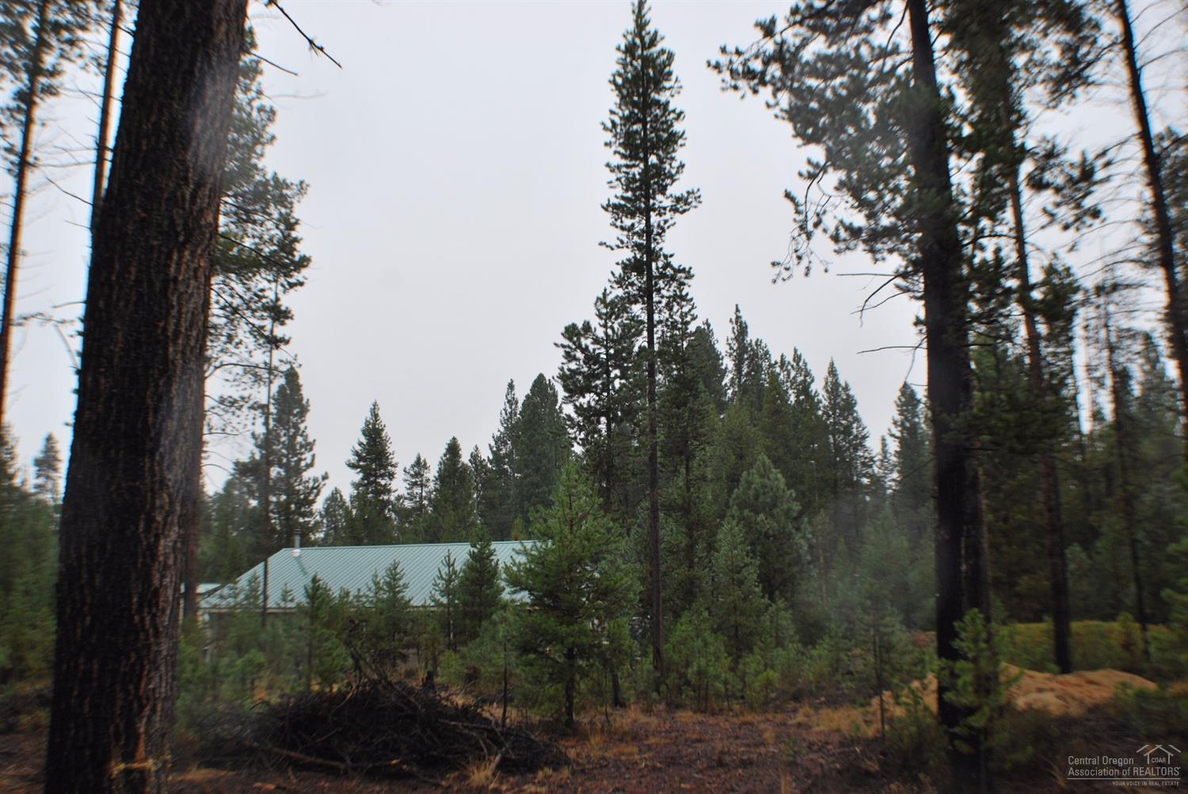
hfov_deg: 46.4
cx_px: 594
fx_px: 1387
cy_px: 397
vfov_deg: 32.0
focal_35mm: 42
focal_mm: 28
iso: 180
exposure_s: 1/125
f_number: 5.6
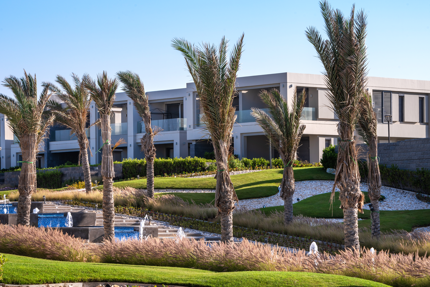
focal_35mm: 125
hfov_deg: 16.4
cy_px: 144
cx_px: 215
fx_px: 1493
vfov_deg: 11.0
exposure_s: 1/160
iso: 100
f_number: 13
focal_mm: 125
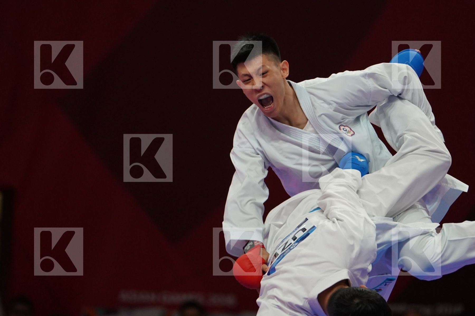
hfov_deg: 4.9
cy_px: 158
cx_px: 238
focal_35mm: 420
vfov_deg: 3.3
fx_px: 5541
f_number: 4
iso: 2000
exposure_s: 1/1000
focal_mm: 280
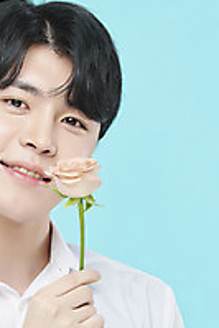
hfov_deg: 3.7
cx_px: 2
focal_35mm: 372
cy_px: 109
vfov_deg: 5.5
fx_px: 3388
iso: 64
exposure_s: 1/125
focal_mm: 185
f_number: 7.1
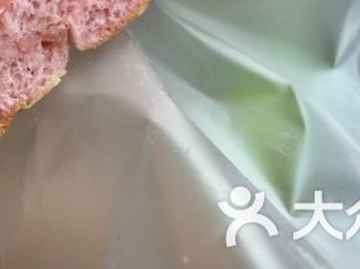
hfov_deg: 27.1
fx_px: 738
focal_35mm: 71
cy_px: -48
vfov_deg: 19.5
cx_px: 93
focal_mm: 4.15
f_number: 2.2
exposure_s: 1/50
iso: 32
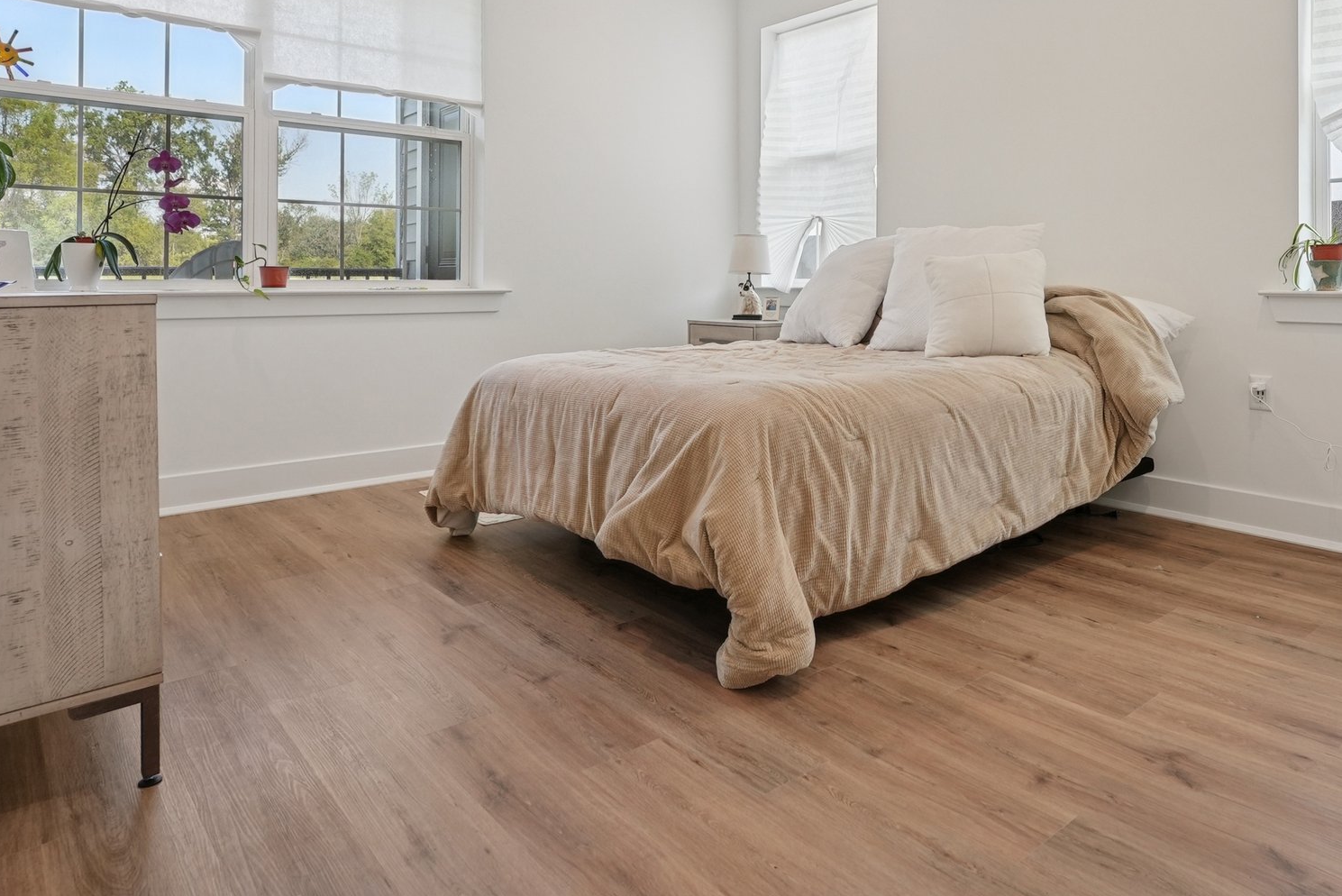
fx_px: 846
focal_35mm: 23
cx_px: 797
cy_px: 288
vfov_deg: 54.5
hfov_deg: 76.1
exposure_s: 1/125
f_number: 7.1
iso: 800
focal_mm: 16.5
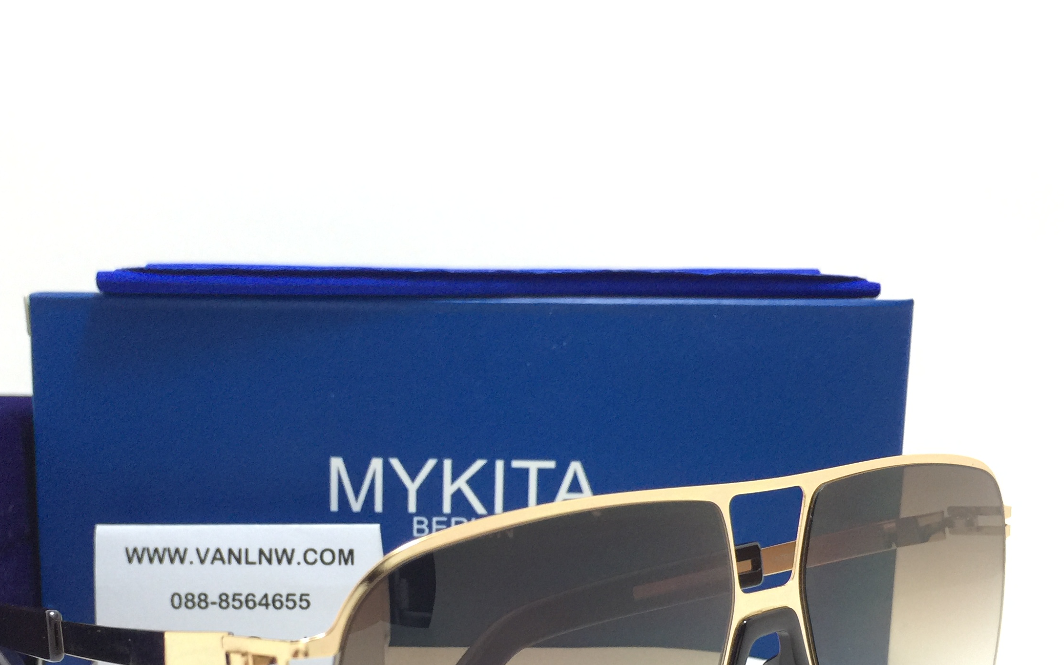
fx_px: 1305
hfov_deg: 44.2
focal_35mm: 45
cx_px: 439
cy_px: 561
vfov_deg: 27.8
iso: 64
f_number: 2.2
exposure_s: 1/33
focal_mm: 4.15
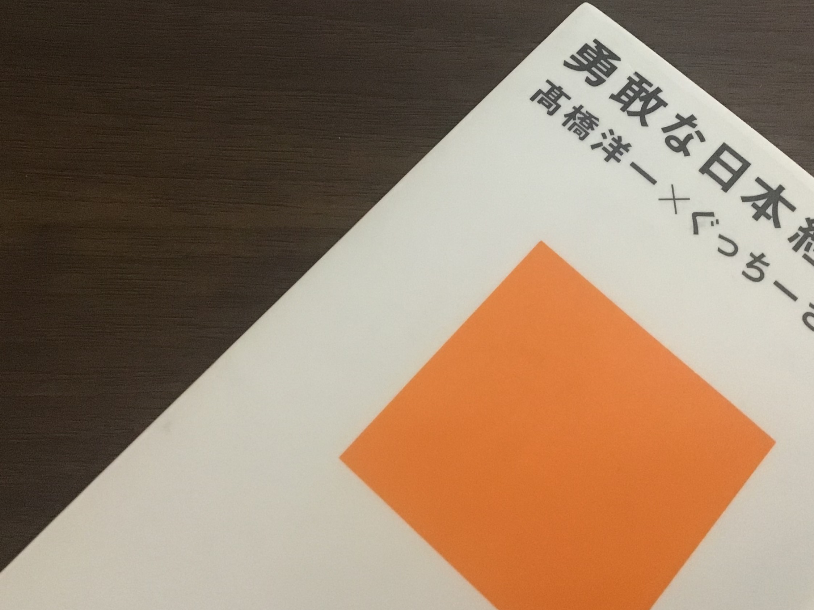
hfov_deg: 42.1
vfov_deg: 32.0
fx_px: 1058
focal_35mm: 45
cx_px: 429
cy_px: 234
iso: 200
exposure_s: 1/17
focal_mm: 3.3
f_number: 2.4
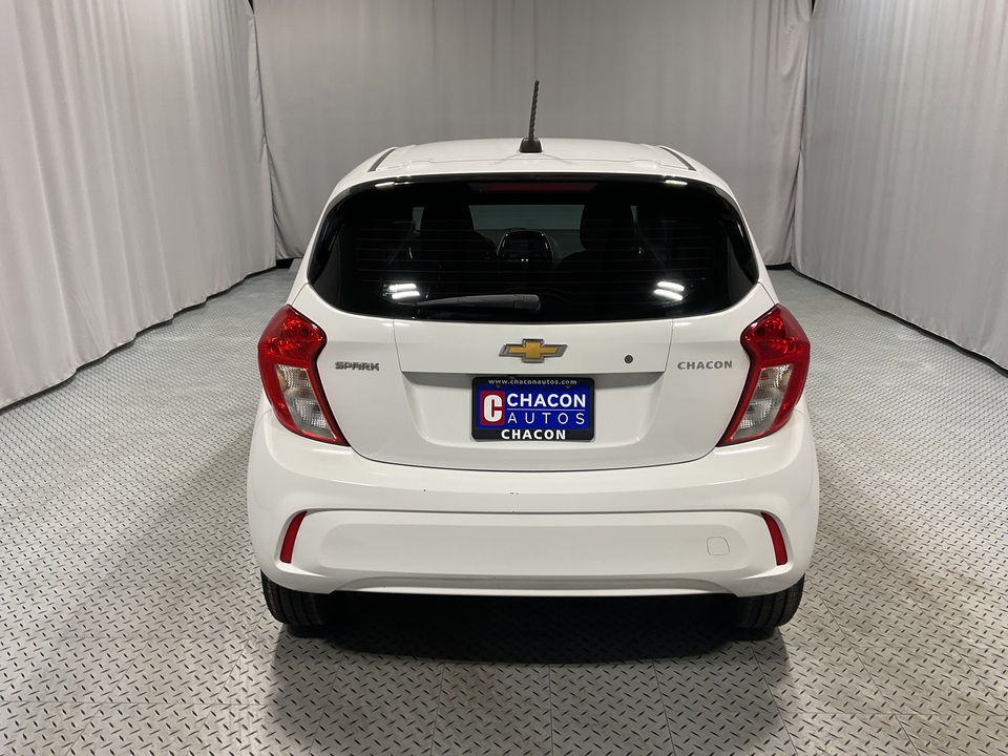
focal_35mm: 29
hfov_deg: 61.7
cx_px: 504
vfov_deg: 48.2
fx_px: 844
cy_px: 378
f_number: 1.8
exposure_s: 1/60
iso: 40
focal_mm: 3
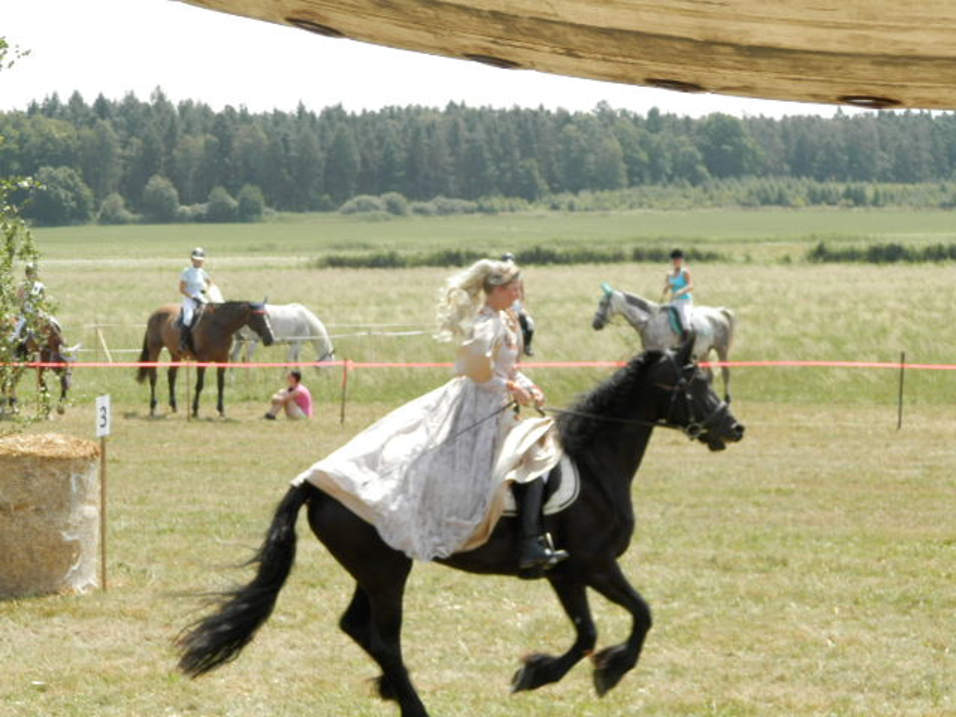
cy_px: 358
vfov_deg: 14.0
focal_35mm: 106
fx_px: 2927
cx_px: 478
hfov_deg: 18.5
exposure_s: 1/250
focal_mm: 19
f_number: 4.5
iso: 80
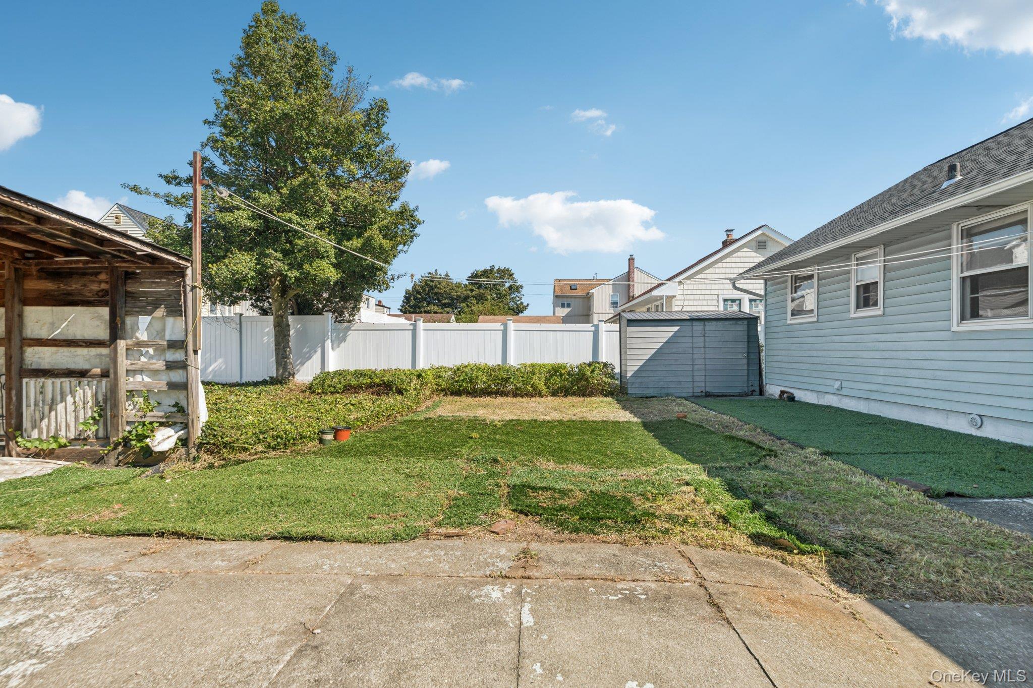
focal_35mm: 16
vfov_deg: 73.7
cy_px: 344
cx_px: 516
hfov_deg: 96.7
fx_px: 459
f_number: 8
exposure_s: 1/400
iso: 200
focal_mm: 16
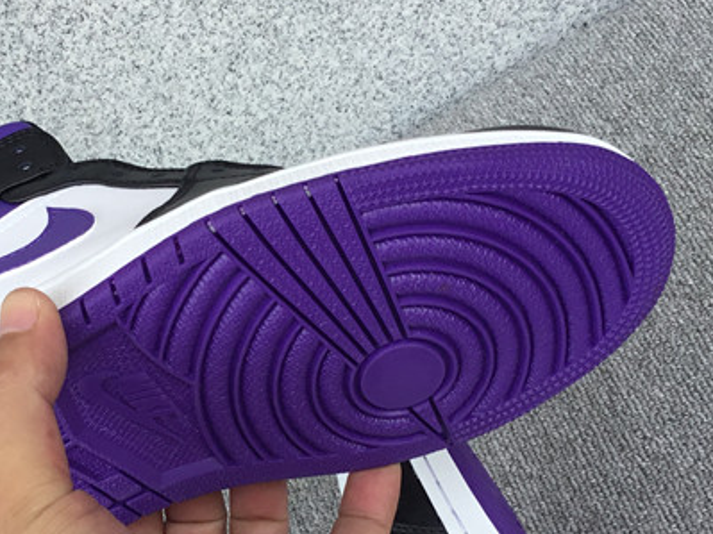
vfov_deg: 21.0
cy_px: 294
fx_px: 1441
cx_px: 231
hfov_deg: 27.6
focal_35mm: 70
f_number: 2.4
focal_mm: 3.3
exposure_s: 1/304
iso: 25
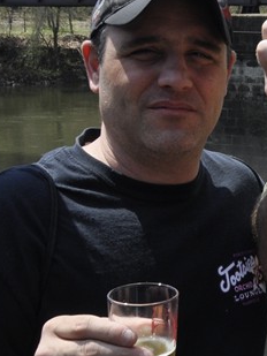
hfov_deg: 14.9
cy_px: 120
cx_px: 505
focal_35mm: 84
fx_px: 863
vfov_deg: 23.2
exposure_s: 1/200
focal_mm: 18
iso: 400
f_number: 14
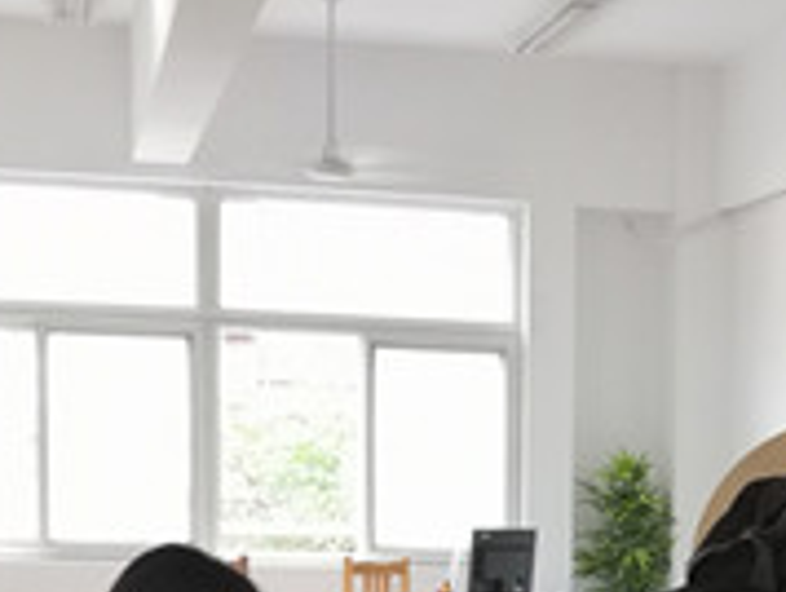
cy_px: 749
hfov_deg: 19.0
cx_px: 755
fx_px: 2296
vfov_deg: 14.1
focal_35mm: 101
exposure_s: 1/33.3
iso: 160
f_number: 1.8
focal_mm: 3.95
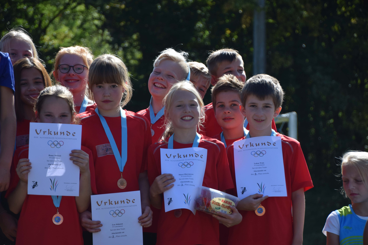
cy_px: 122
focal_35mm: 195
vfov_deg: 7.0
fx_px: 1993
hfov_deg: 10.5
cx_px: 184
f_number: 6
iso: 400
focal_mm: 130
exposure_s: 1/1000
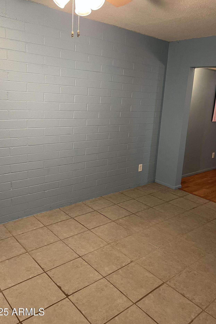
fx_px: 261
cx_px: 116
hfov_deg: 44.9
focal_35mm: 29
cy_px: 154
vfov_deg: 63.6
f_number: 1.5
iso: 250
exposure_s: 1/60
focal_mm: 5.7
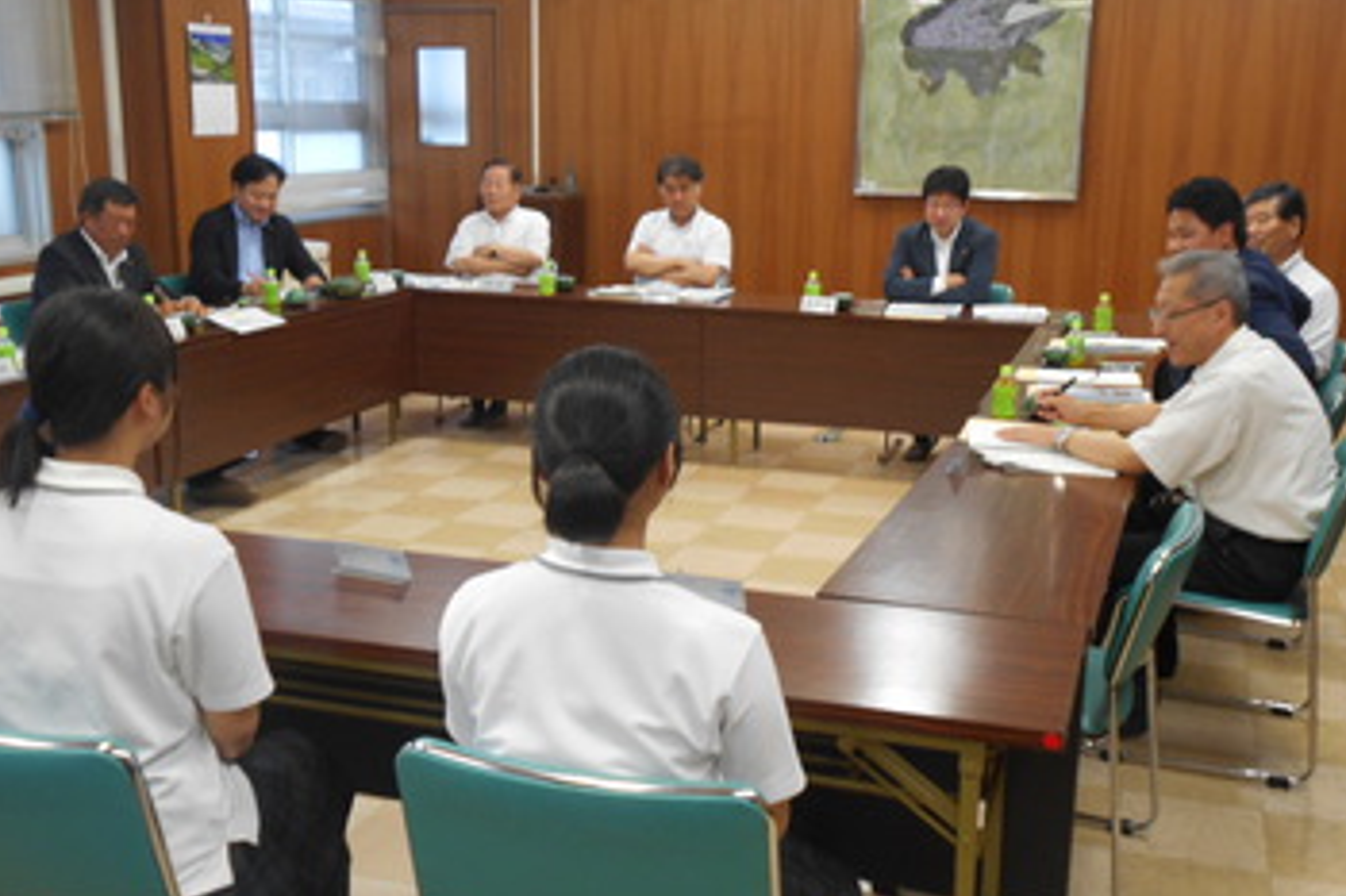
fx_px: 1457
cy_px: 469
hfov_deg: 49.6
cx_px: 675
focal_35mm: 39
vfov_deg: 34.2
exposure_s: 1/30
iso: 200
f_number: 3.9
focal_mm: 6.7
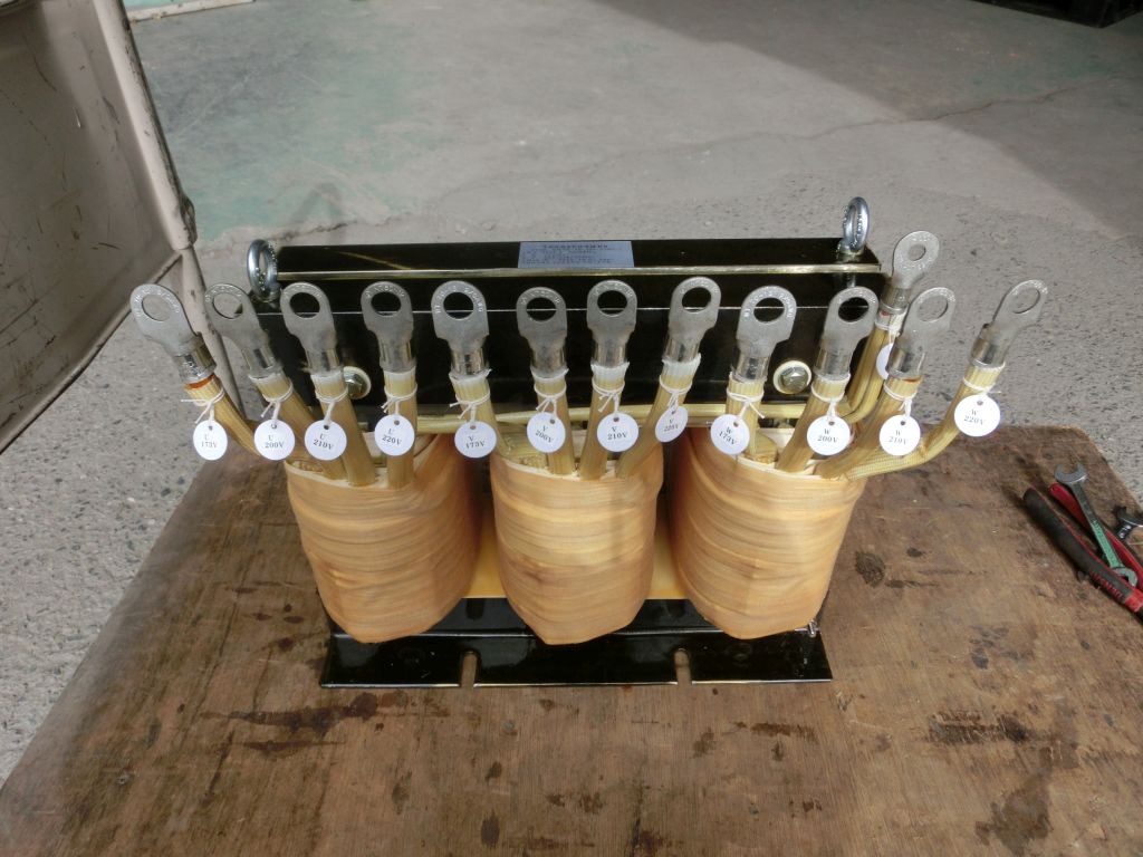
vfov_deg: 56.8
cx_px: 572
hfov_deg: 71.6
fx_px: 792
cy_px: 428
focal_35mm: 24
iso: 80
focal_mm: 4.24
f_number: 3
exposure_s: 1/500
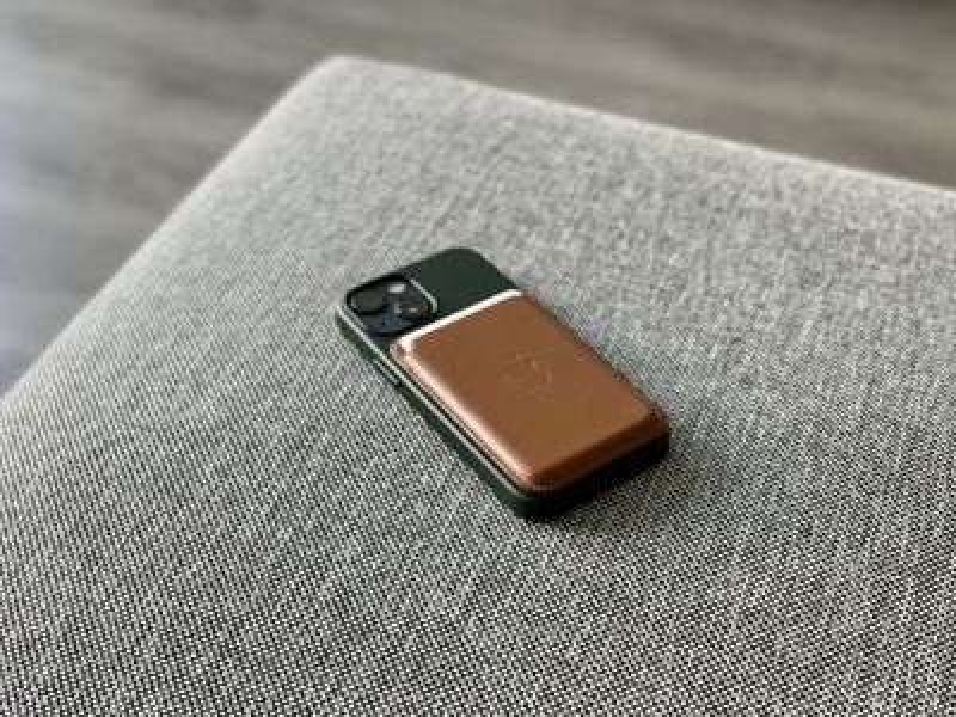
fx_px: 1436
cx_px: 478
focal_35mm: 52
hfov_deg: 36.8
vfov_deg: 28.0
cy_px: 358
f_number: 2
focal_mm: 6
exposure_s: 1/40
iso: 320
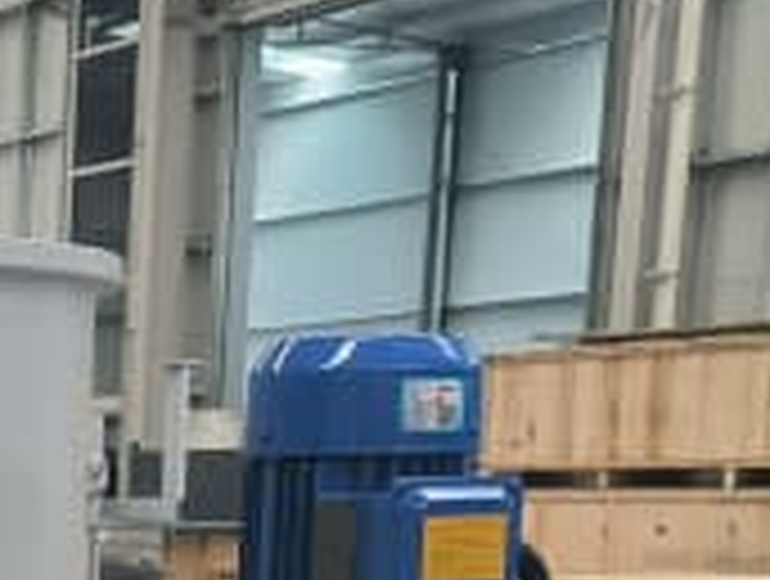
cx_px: -581
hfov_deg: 14.0
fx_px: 2809
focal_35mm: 126
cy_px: 1066
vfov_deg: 11.0
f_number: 1.9
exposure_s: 1/120
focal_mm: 5.52
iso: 202
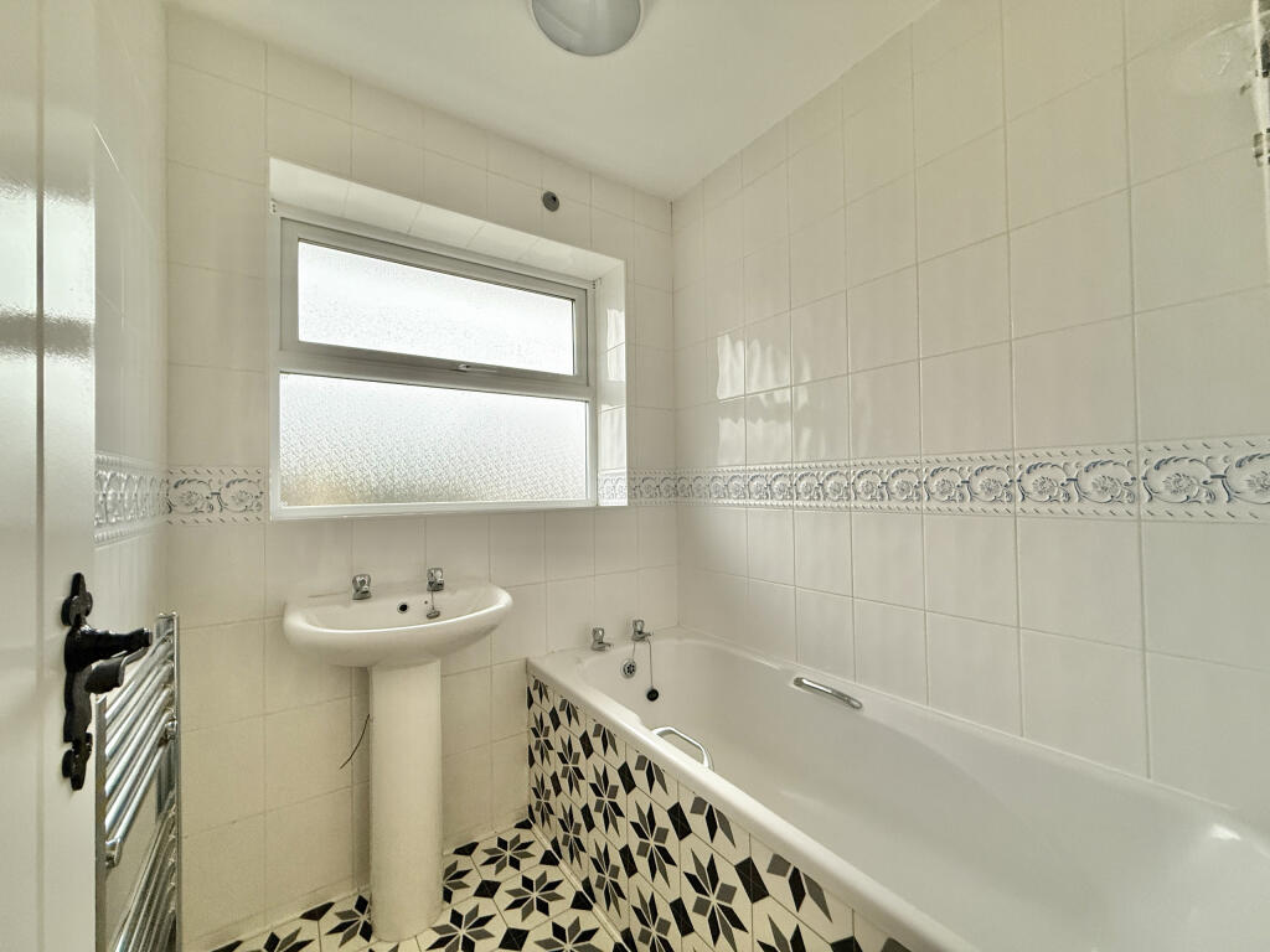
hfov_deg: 102.1
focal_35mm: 14
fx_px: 514
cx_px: 635
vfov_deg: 85.7
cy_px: 476
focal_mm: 2.22
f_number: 2.2
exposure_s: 1/50
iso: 320
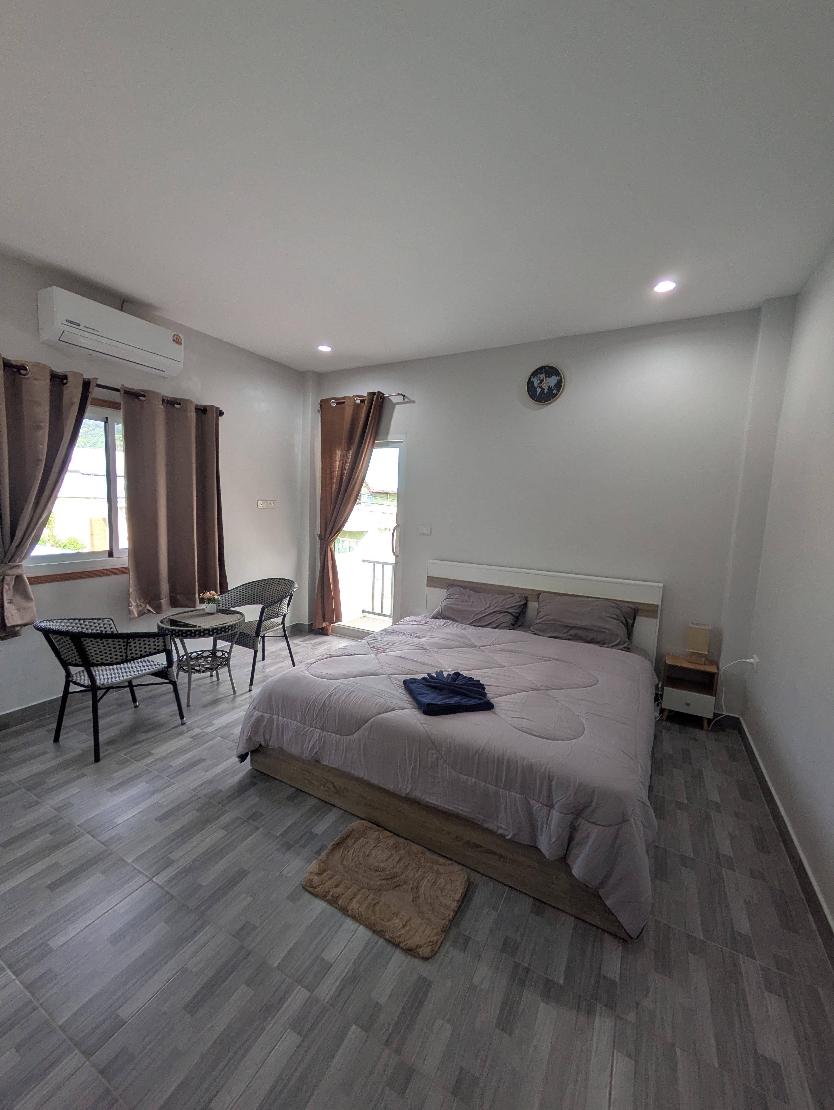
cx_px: 417
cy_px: 555
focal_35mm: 14
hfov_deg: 85.7
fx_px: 449
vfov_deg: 102.0
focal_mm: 1.83
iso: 74
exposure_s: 1/50
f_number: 2.2
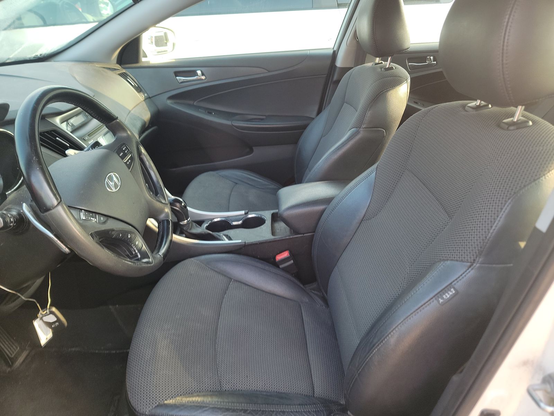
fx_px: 384
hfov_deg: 71.6
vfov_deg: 56.8
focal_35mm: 24
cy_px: 208
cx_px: 277
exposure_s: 1/59
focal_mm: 6.7
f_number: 1.8
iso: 74
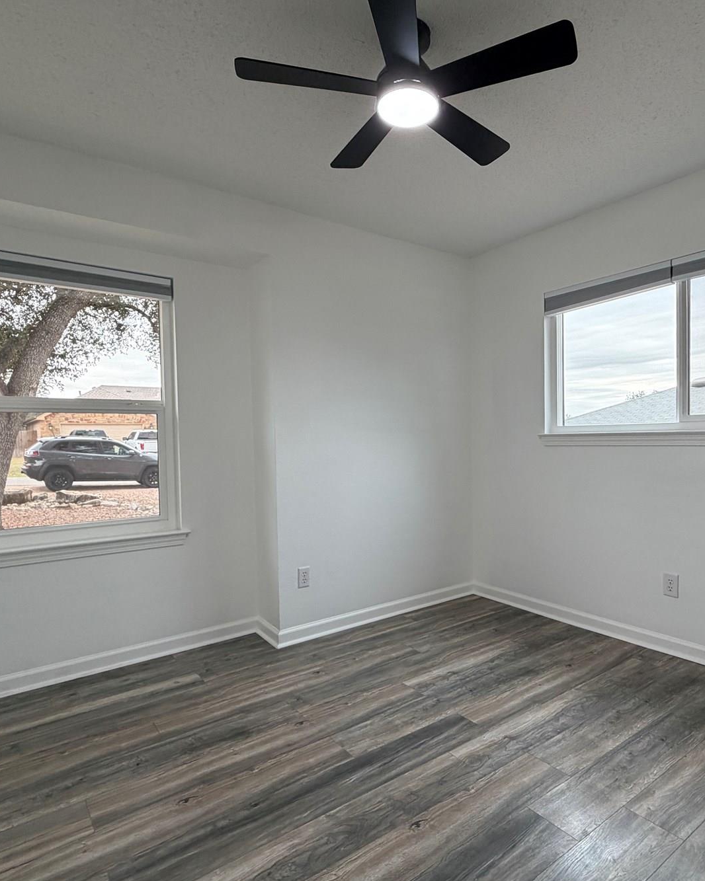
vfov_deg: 77.6
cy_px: 455
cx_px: 425
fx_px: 548
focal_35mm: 21
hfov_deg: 64.9
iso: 160
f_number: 2.2
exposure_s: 1/120
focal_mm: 2.22
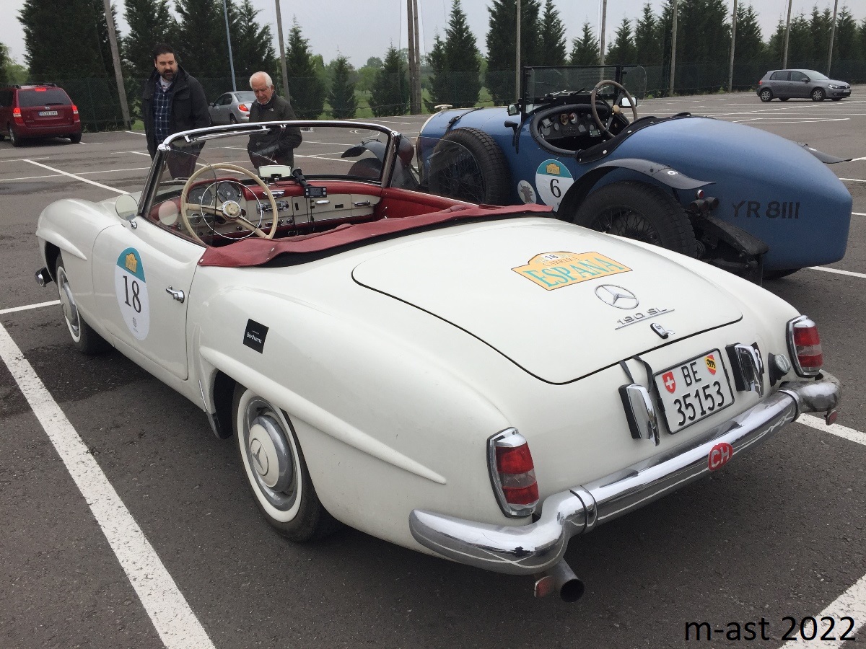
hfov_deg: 61.7
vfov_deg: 48.2
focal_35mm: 29
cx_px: 433
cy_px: 324
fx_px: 726
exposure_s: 1/1364
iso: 32
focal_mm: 4.15
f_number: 2.2
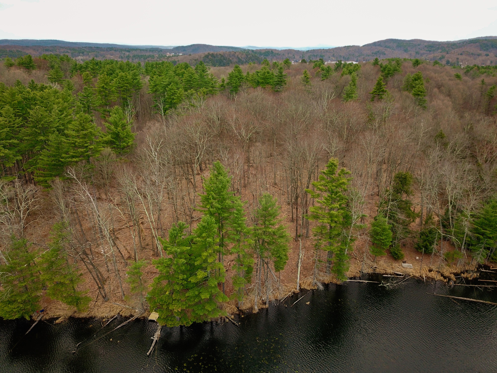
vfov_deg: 53.1
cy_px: 186
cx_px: 248
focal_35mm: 26
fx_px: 373
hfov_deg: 67.3
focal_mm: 4.73
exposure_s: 1/370
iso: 100
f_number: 2.2
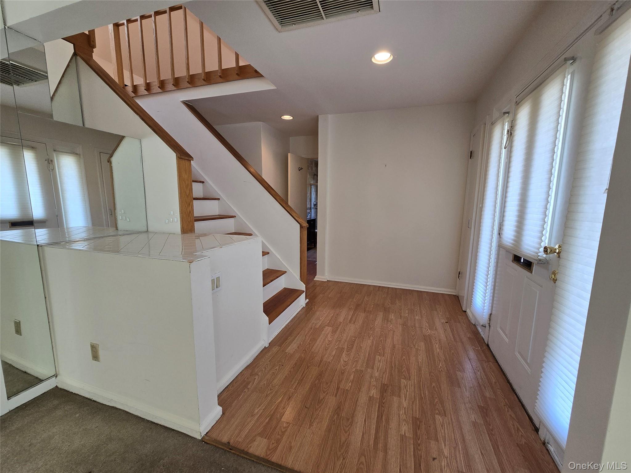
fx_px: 237
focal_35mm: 13
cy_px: 236
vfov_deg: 89.9
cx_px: 316
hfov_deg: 106.2
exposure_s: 1/120
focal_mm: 2.2
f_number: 2.2
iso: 80
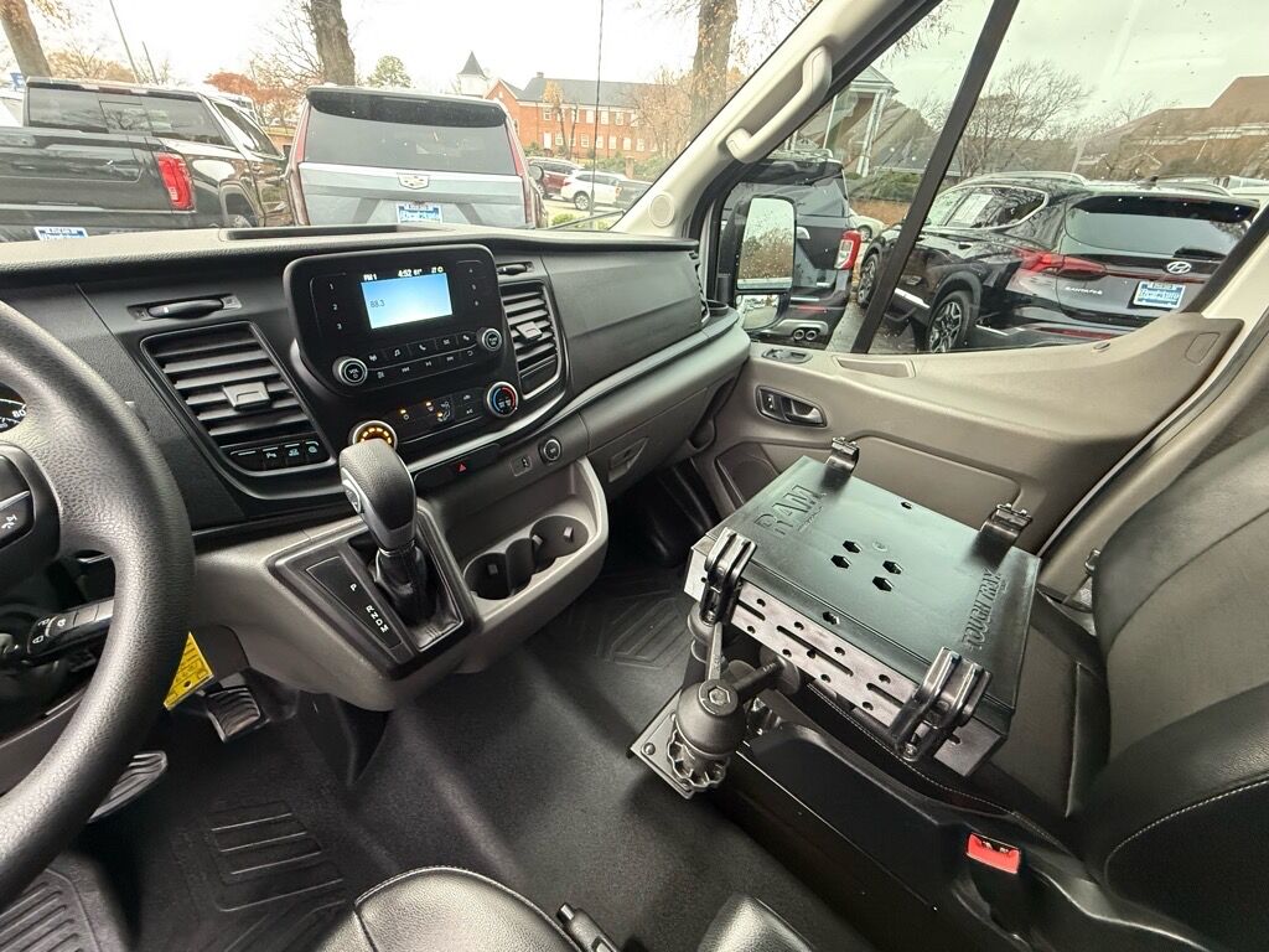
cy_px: 476
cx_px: 634
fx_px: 513
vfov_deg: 85.7
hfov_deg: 102.1
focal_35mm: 14
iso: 640
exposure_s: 1/60
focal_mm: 2.22
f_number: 2.2
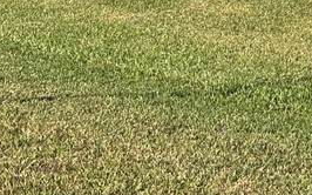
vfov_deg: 6.0
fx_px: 1802
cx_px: 564
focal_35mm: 212
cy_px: -247
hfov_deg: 9.4
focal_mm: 5.96
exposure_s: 1/2451
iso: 40
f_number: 1.6
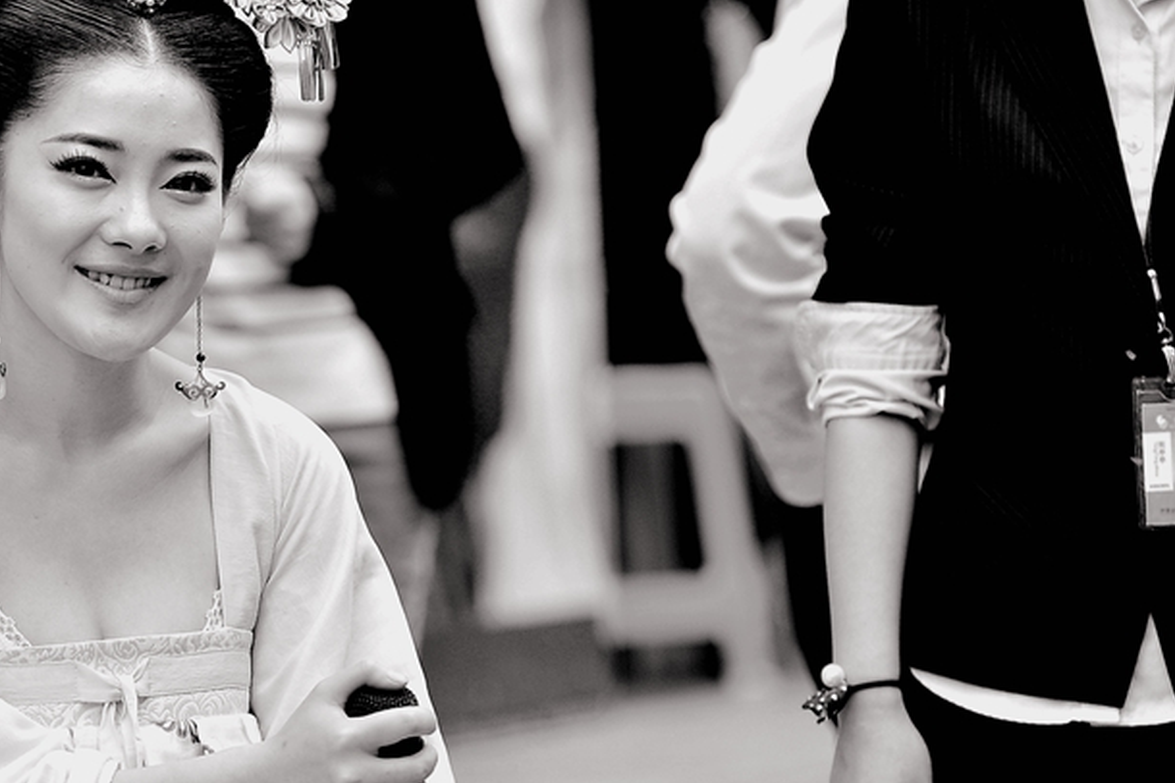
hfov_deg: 8.4
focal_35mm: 244
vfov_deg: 5.6
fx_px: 7963
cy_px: 305
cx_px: 353
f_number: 2.8
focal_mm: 145
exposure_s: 1/1600
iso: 800
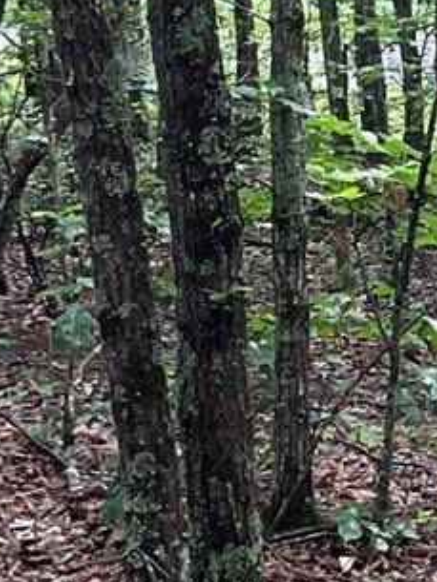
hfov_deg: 9.5
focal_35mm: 146
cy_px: -78
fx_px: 2456
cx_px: 855
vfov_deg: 13.2
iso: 50
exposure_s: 1/60
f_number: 1.8
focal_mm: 3
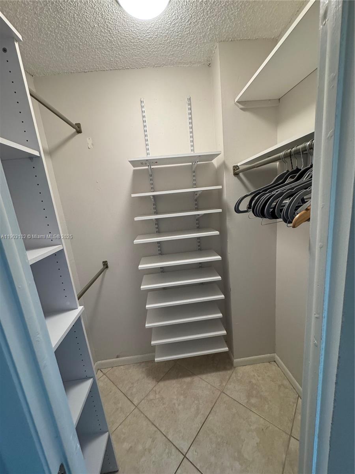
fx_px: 191
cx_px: 178
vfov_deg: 102.1
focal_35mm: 14
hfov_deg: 85.7
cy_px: 237
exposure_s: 1/120
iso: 320
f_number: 2.2
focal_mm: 2.22
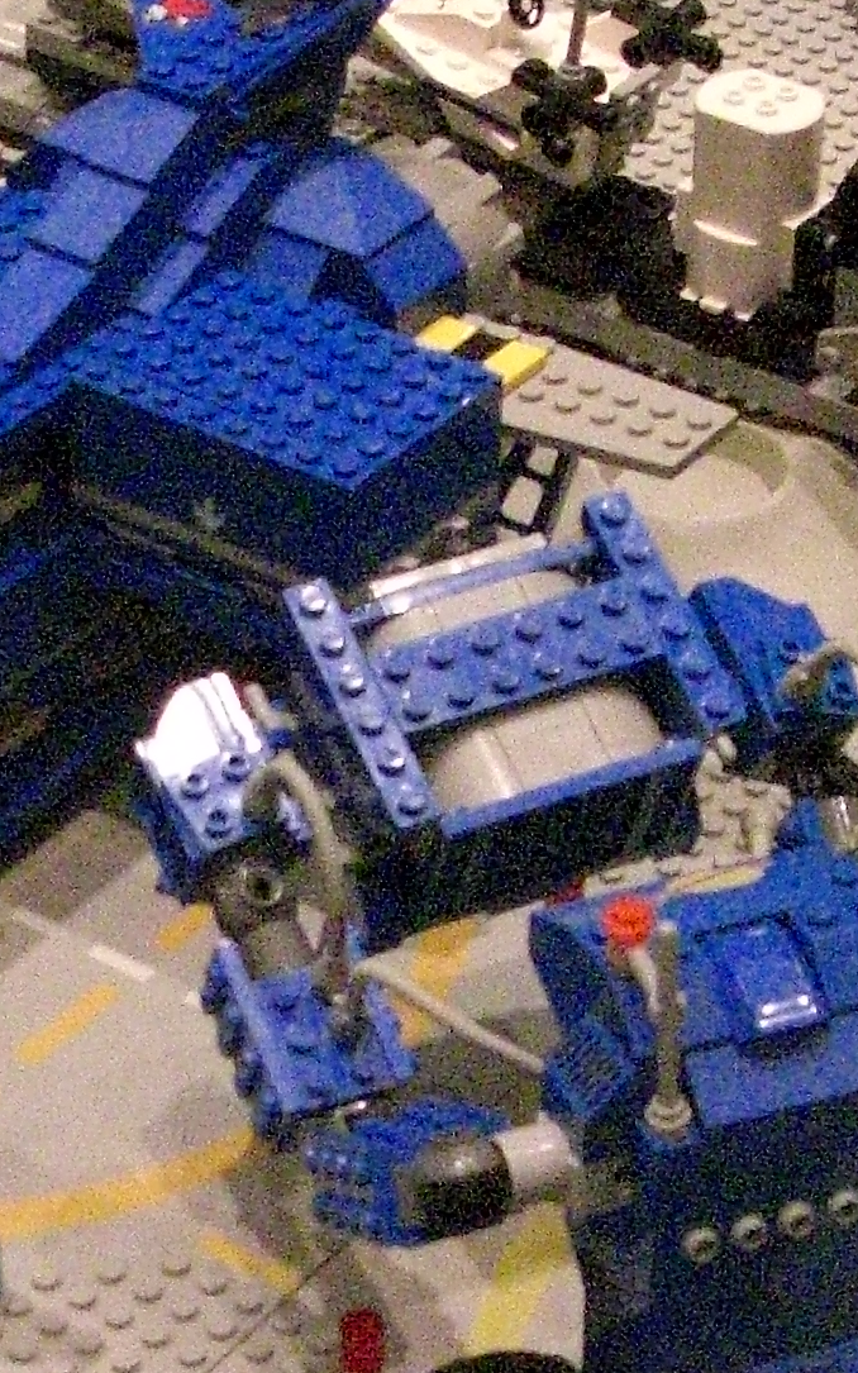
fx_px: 4266
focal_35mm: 114
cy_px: 978
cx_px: 296
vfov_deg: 18.2
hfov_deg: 11.5
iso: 1600
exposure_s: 1/100
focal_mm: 6.3
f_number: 3.4
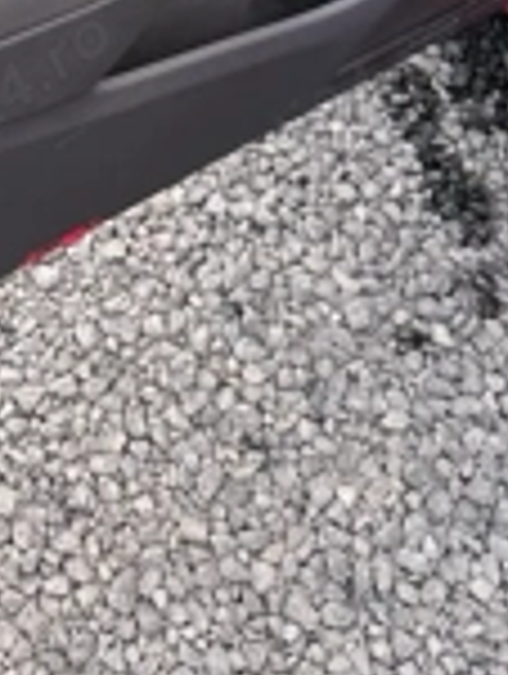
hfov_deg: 22.5
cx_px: 54
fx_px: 1249
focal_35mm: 64
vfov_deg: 26.3
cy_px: -171
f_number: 1.78
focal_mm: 6.86
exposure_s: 1/121
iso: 250
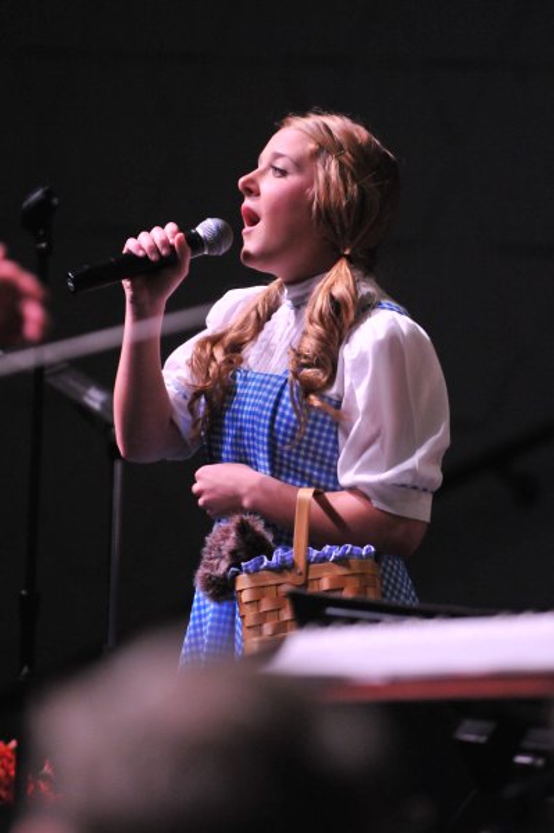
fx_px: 6936
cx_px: 277
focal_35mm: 300
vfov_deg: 6.9
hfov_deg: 4.6
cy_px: 416
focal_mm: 200
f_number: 2.8
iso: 1600
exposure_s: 1/250
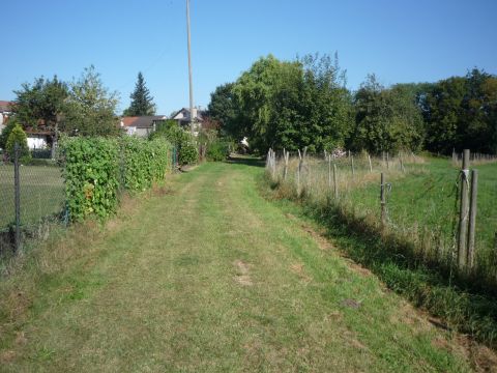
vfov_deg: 44.2
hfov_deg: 56.8
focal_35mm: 32
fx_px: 459
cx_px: 248
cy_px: 186
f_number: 5
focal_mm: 5.2
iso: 100
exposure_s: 1/400
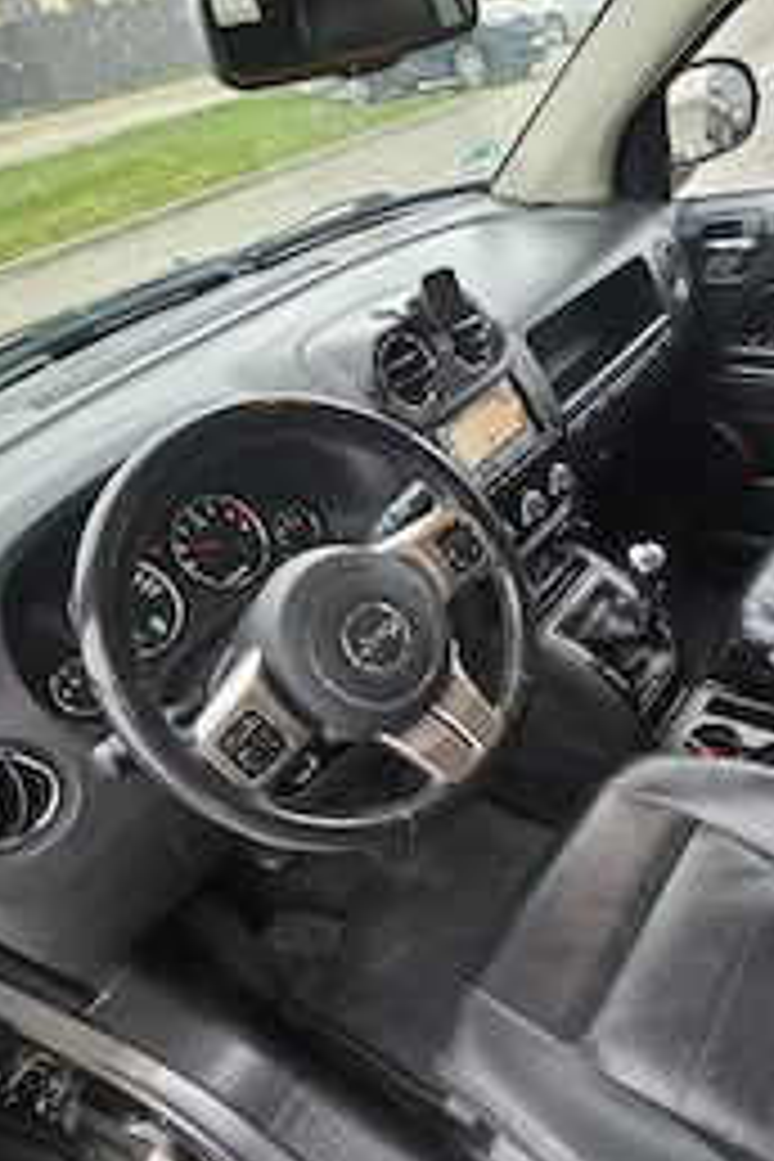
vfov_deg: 80.0
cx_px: 626
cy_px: 711
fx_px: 677
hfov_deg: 55.1
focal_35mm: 21
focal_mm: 2.2
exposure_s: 1/50.3
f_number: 1.9
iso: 80
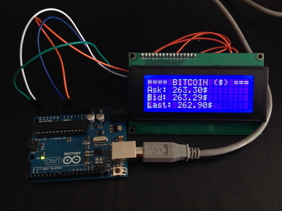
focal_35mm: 35
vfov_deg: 40.7
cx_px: 141
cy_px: 106
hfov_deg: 52.6
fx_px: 285
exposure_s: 1/30
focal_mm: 4.28
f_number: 2.4
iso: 50
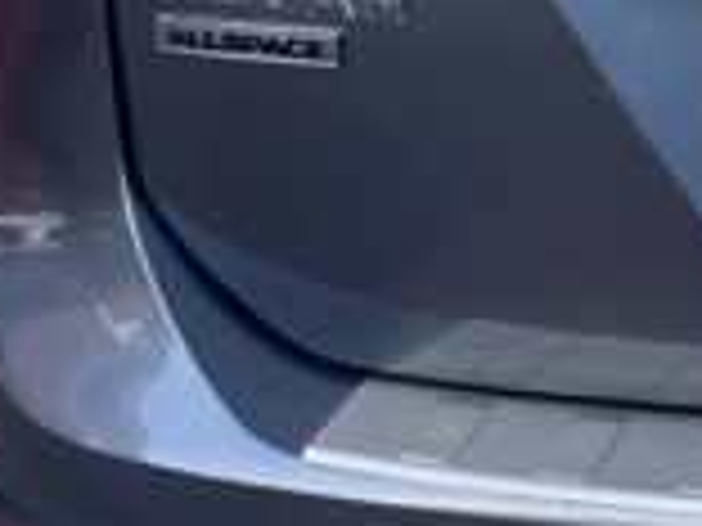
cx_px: 1480
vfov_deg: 10.9
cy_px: -166
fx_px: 2697
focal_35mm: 133
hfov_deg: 12.7
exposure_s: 1/227
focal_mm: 5.1
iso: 80
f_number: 1.6
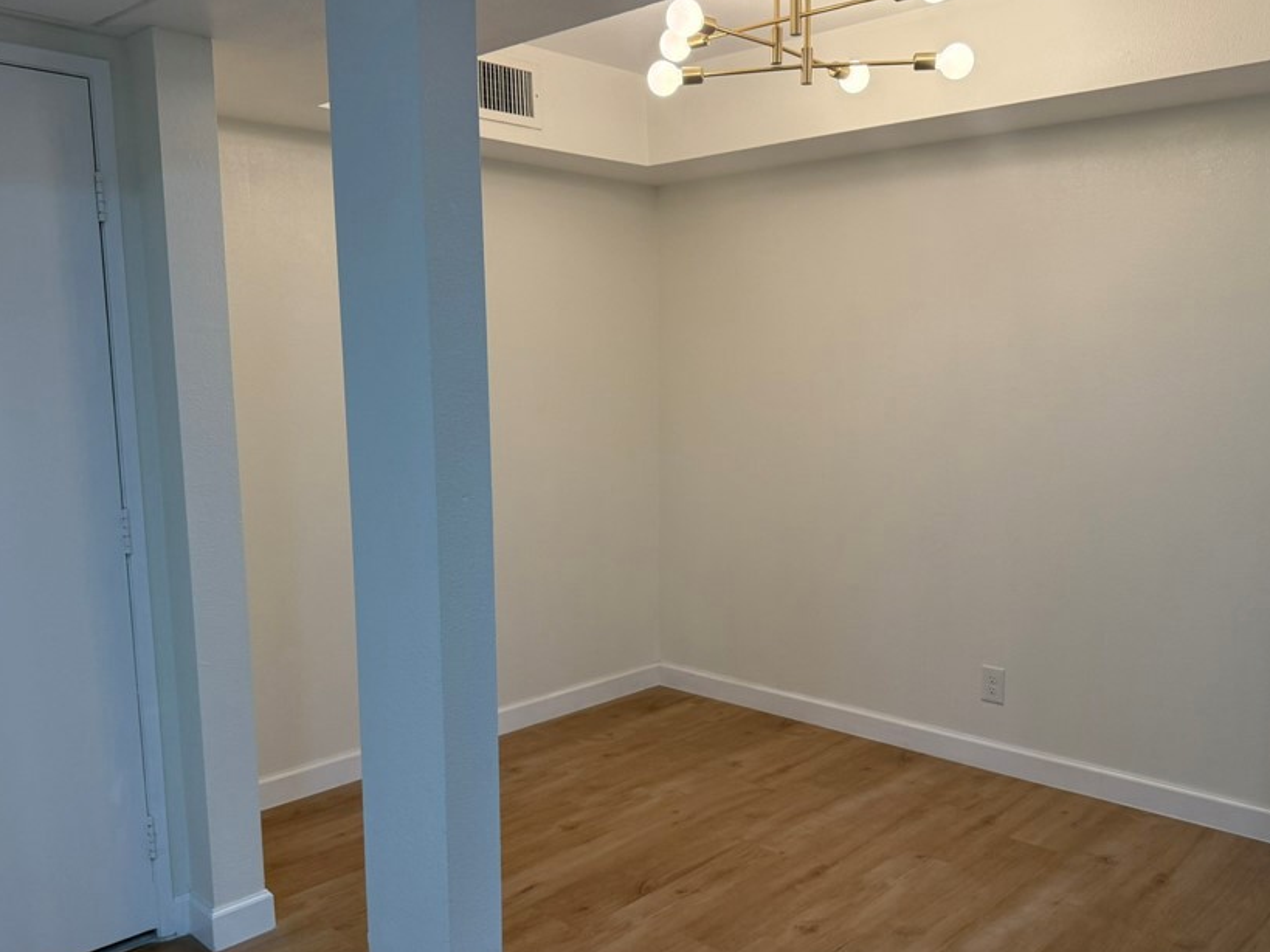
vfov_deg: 46.6
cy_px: 546
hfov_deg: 60.0
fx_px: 1100
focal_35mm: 30
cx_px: 636
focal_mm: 6.76
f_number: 1.78
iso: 160
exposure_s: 1/231
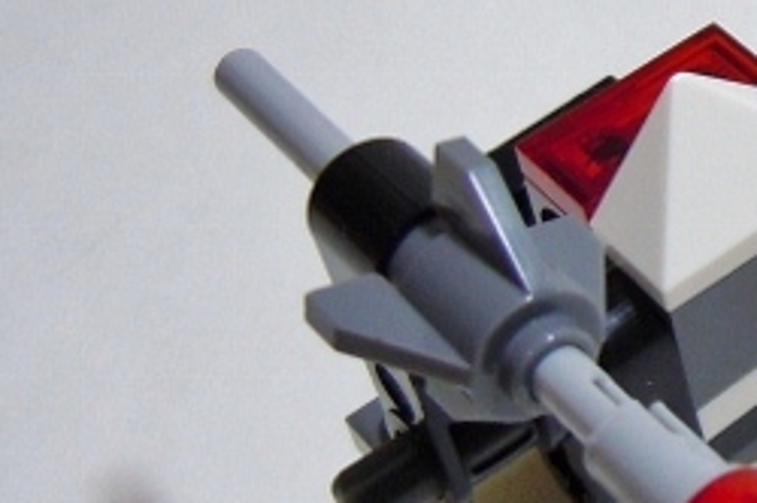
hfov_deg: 18.9
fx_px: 2100
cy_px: 73
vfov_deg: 13.6
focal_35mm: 100
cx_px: 990
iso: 200
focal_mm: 5.4
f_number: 3.5
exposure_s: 1/25
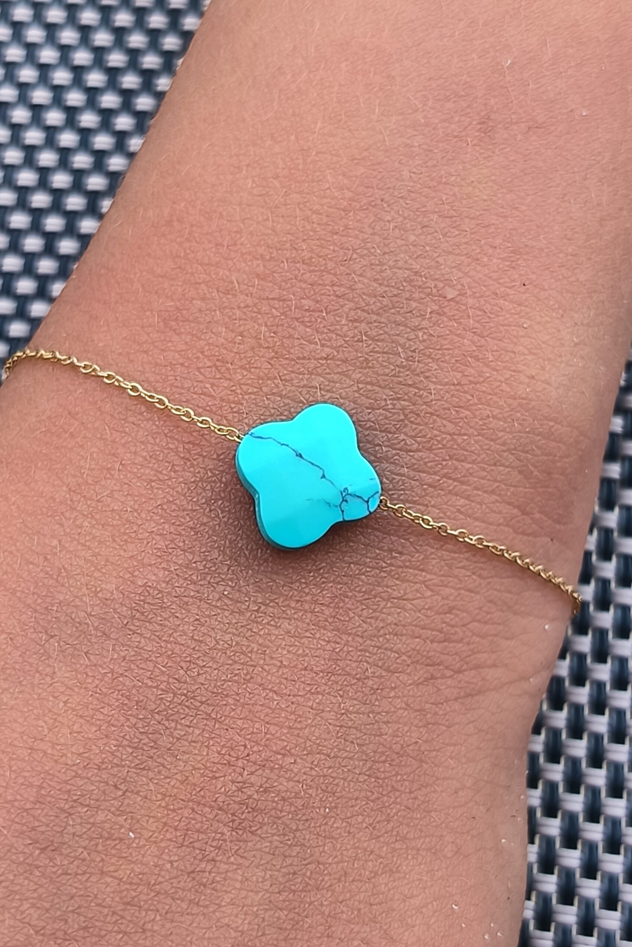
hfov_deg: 51.3
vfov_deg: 71.5
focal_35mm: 25
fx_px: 658
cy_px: 474
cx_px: 300
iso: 102
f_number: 1.7
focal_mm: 5.24
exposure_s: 1/100
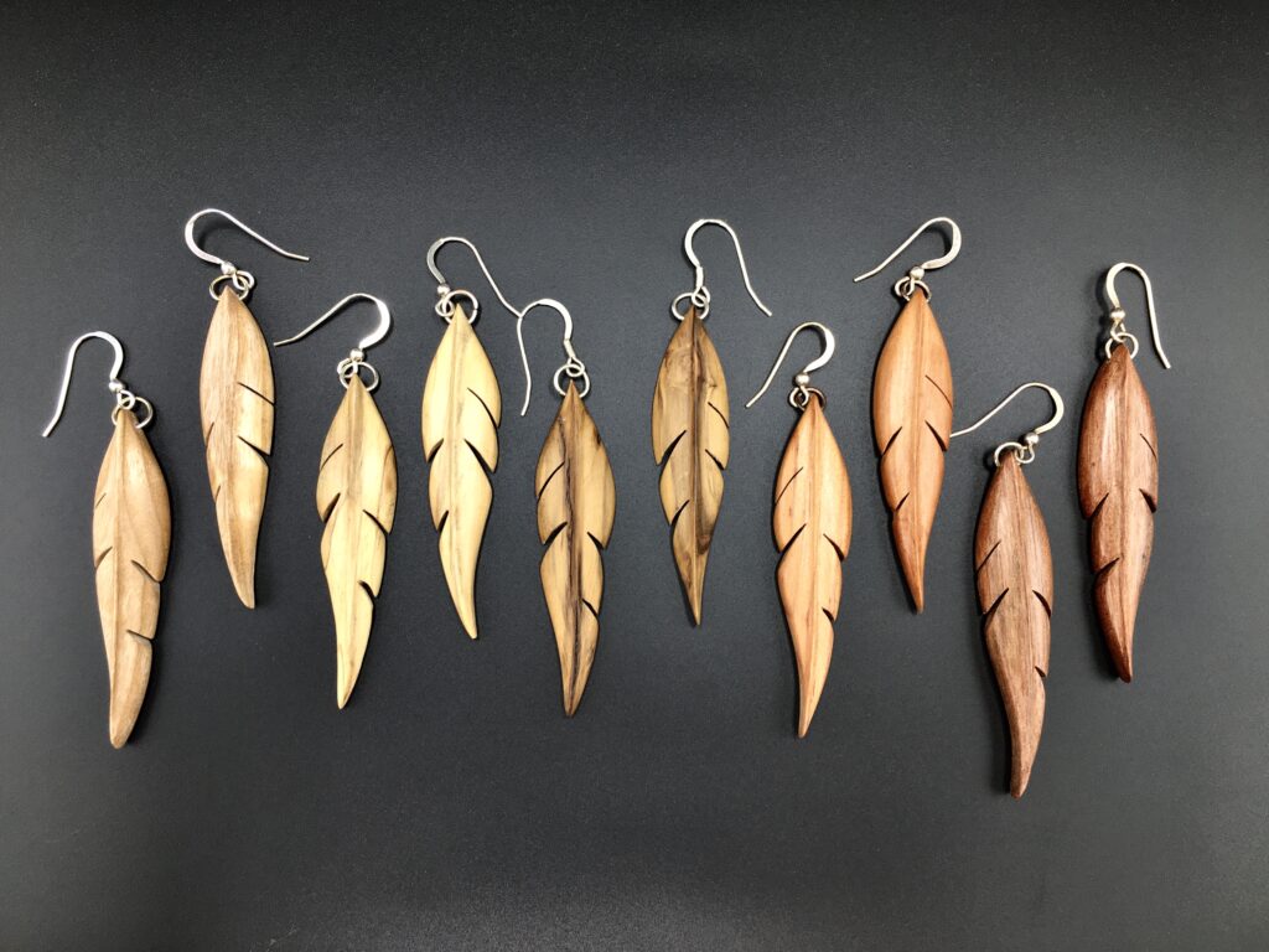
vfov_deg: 48.2
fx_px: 1063
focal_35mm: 29
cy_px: 476
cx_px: 634
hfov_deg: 61.7
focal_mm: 4.15
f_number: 2.2
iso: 25
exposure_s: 1/50
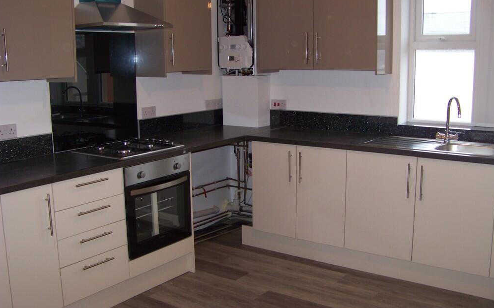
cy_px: 150
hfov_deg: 50.4
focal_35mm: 39
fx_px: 525
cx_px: 247
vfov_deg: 32.8
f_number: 3.2
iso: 64
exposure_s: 1/30
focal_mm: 5.85
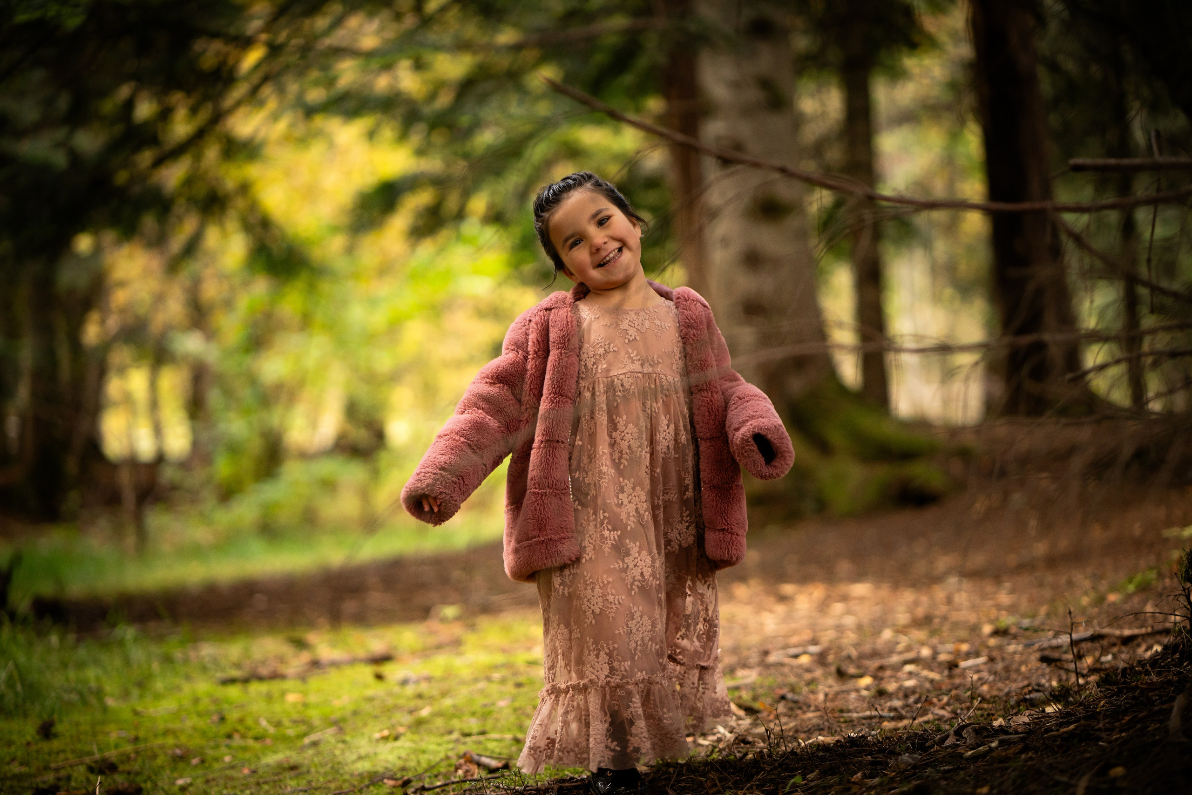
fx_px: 2814
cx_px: 596
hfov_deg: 23.9
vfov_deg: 16.1
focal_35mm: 85
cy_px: 398
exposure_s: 1/320
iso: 1000
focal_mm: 85
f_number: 2
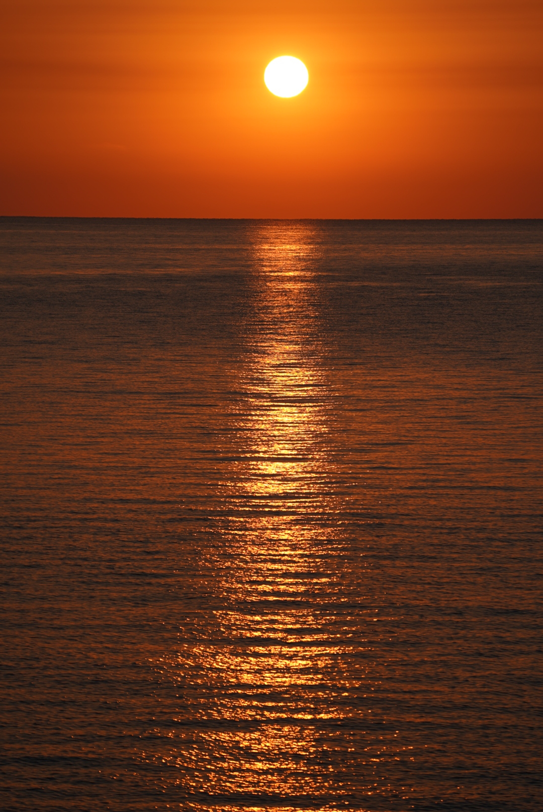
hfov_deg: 6.9
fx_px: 4517
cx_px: 272
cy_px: 406
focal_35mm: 200
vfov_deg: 10.3
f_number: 6.3
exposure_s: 1/800
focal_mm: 200
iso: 100
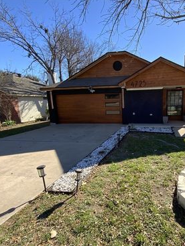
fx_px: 135
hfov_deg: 66.0
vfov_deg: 84.7
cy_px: 123
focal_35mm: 19
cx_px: 129
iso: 20
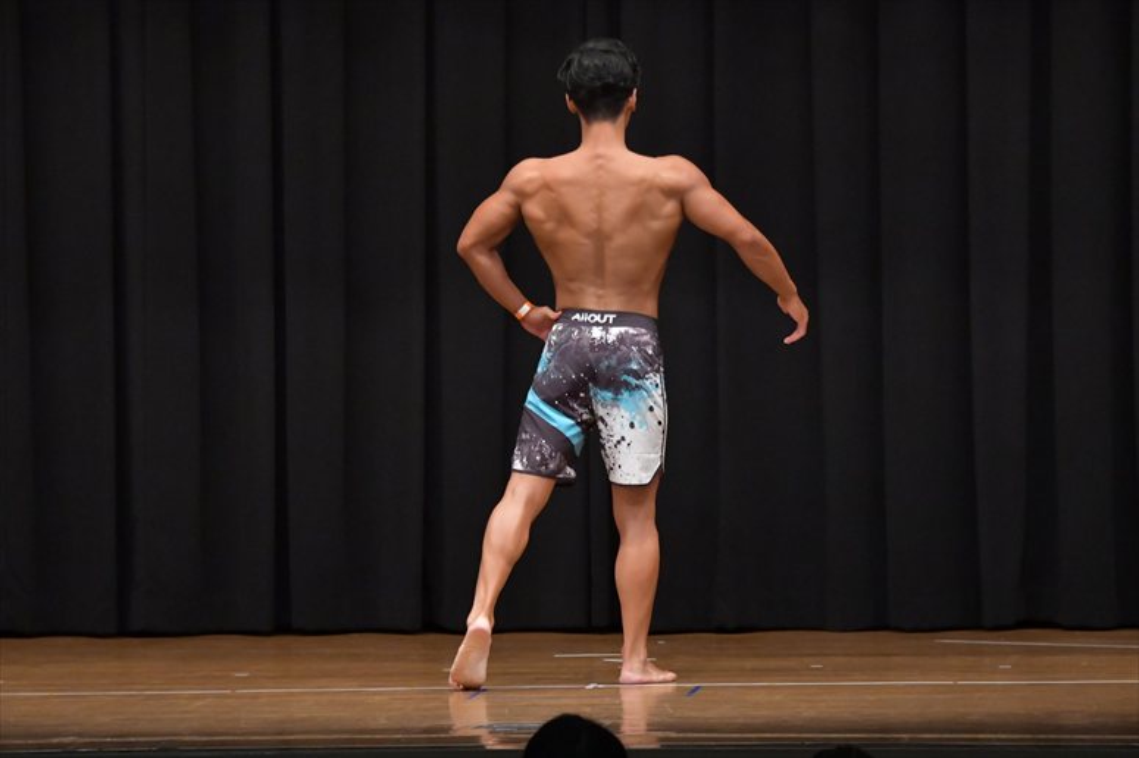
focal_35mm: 225
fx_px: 7115
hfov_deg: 9.2
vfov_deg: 6.1
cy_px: 379
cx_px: 570
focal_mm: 150
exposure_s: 1/400
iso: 6400
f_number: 5.6
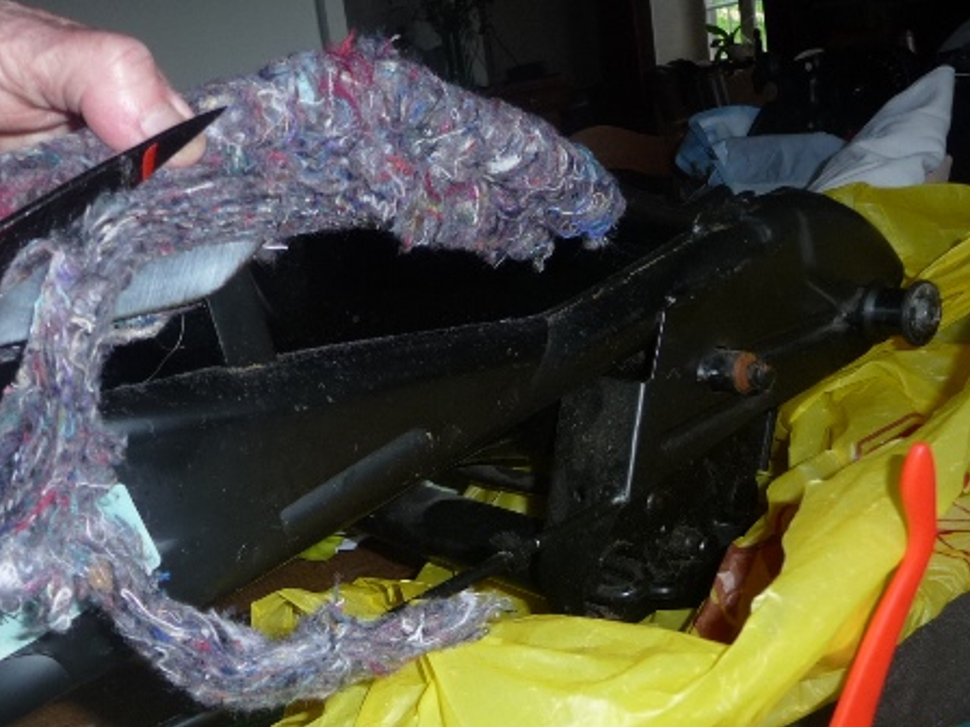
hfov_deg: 45.8
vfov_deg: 35.9
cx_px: 297
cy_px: 398
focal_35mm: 40
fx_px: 1121
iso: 100
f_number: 3.3
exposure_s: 1/30
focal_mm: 4.7
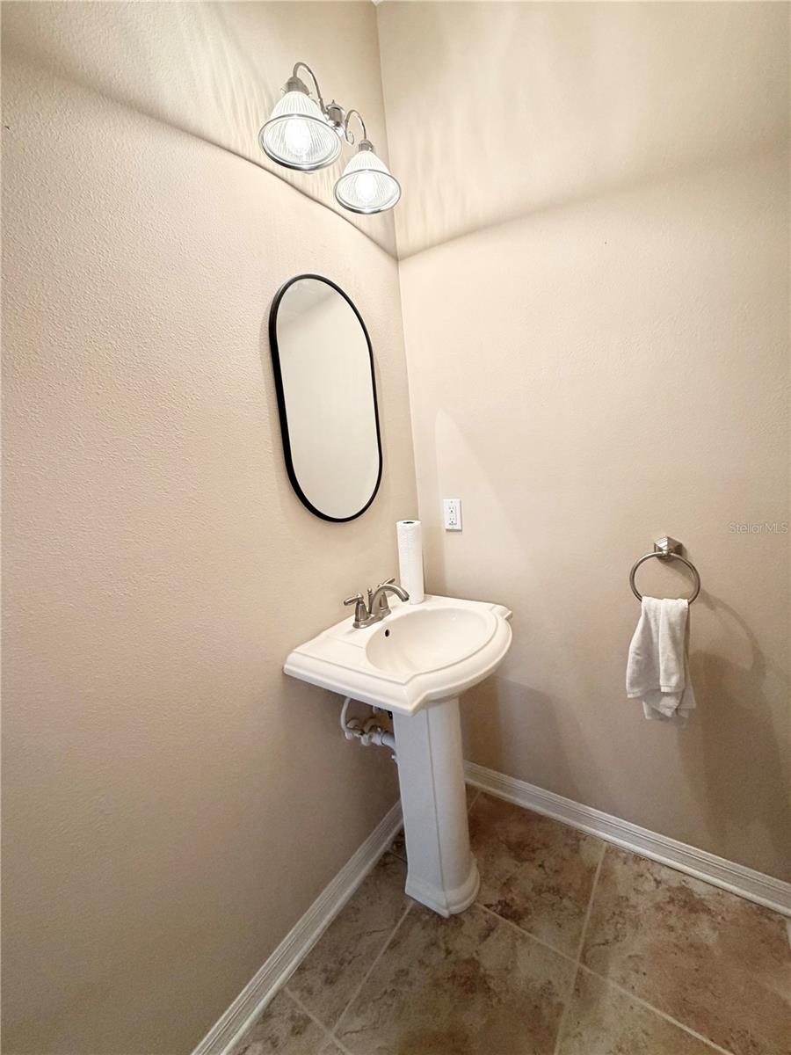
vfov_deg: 102.1
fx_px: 427
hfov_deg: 85.7
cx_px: 396
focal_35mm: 14
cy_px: 528
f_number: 2.2
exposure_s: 1/60
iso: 160
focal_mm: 2.22
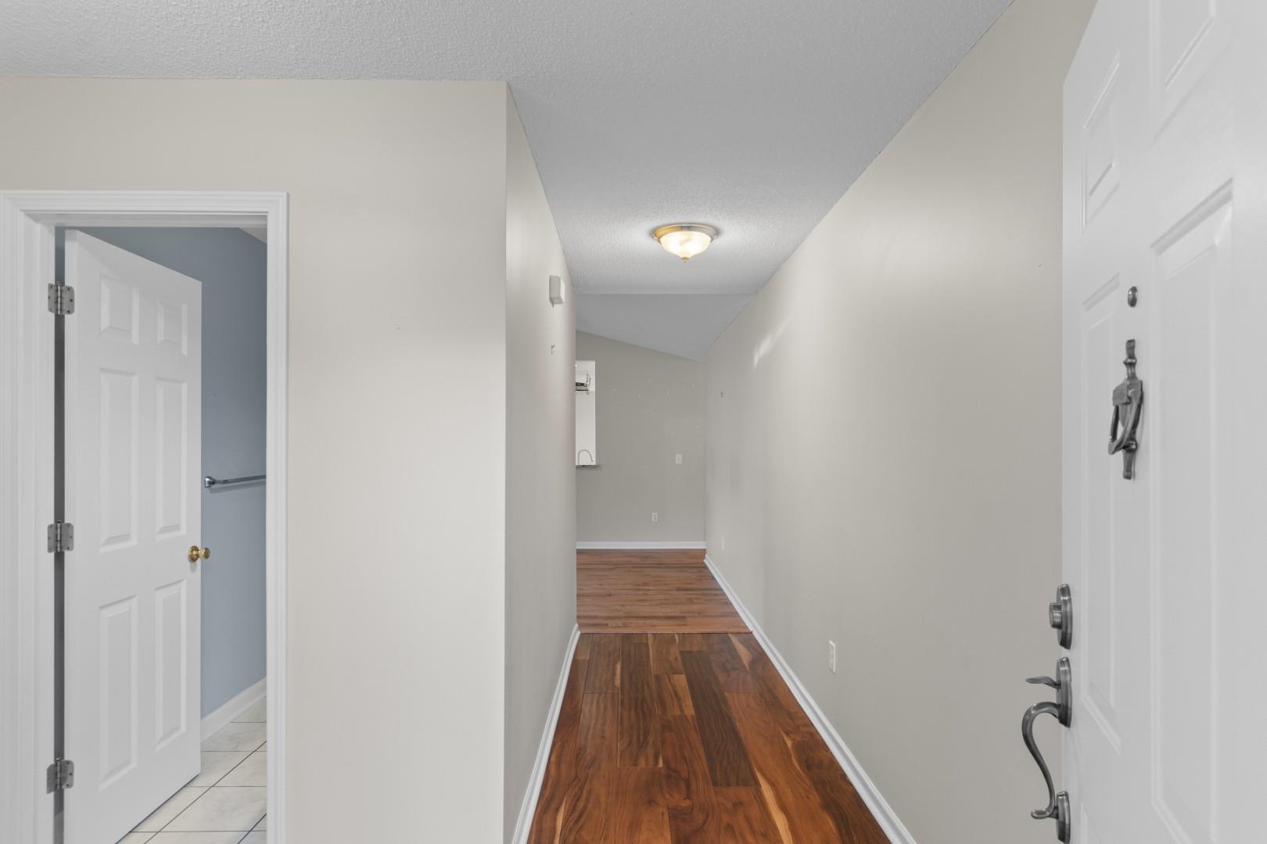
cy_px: 422
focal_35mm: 19
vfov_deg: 64.6
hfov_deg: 86.9
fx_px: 669
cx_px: 634
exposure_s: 2
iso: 100
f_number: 4.8
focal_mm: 13
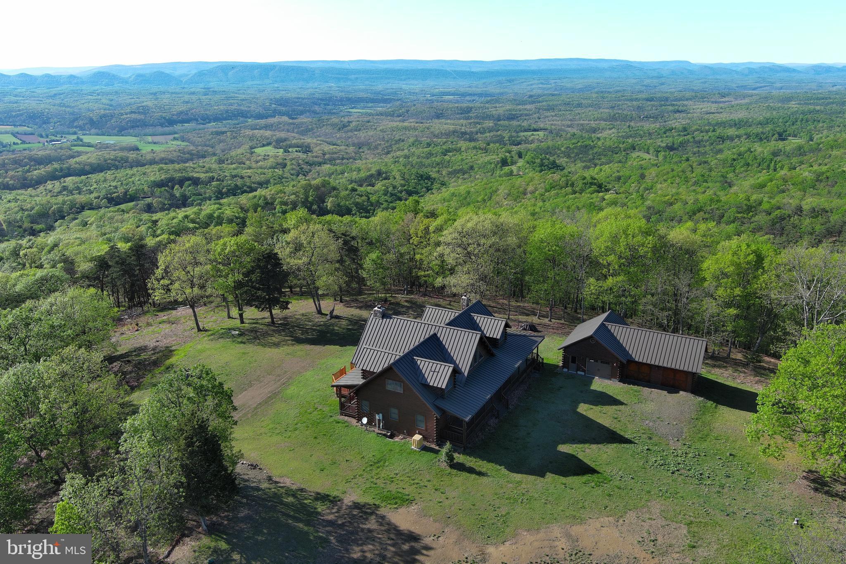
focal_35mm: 29
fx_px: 681
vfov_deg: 45.0
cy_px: 282
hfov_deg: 63.7
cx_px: 423
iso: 100
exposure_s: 1/683
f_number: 2.8
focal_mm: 10.57
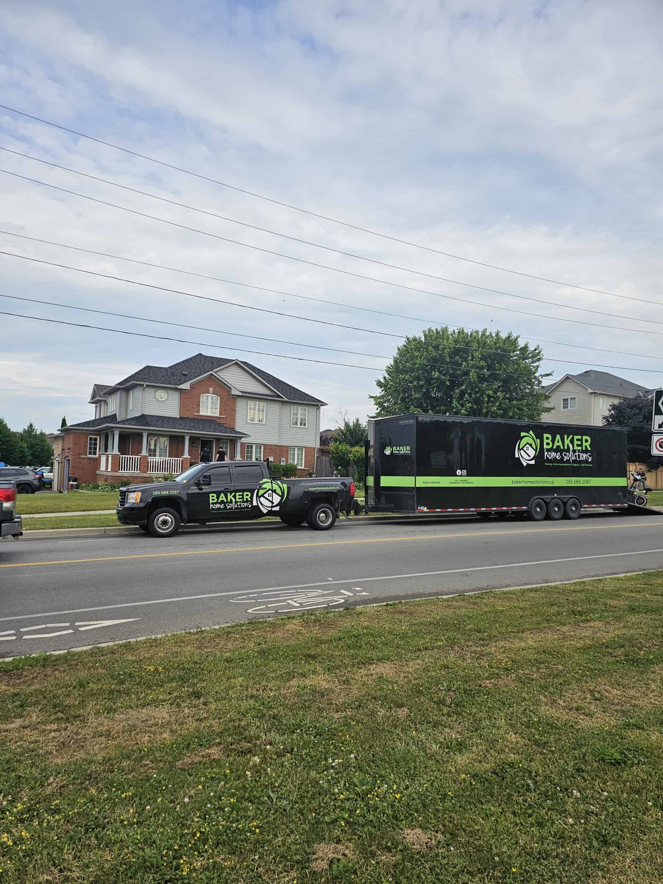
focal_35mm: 23
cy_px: 442
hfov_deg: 58.9
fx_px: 587
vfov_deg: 73.9
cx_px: 332
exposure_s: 1/1111
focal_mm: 6.3
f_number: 1.7
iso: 20
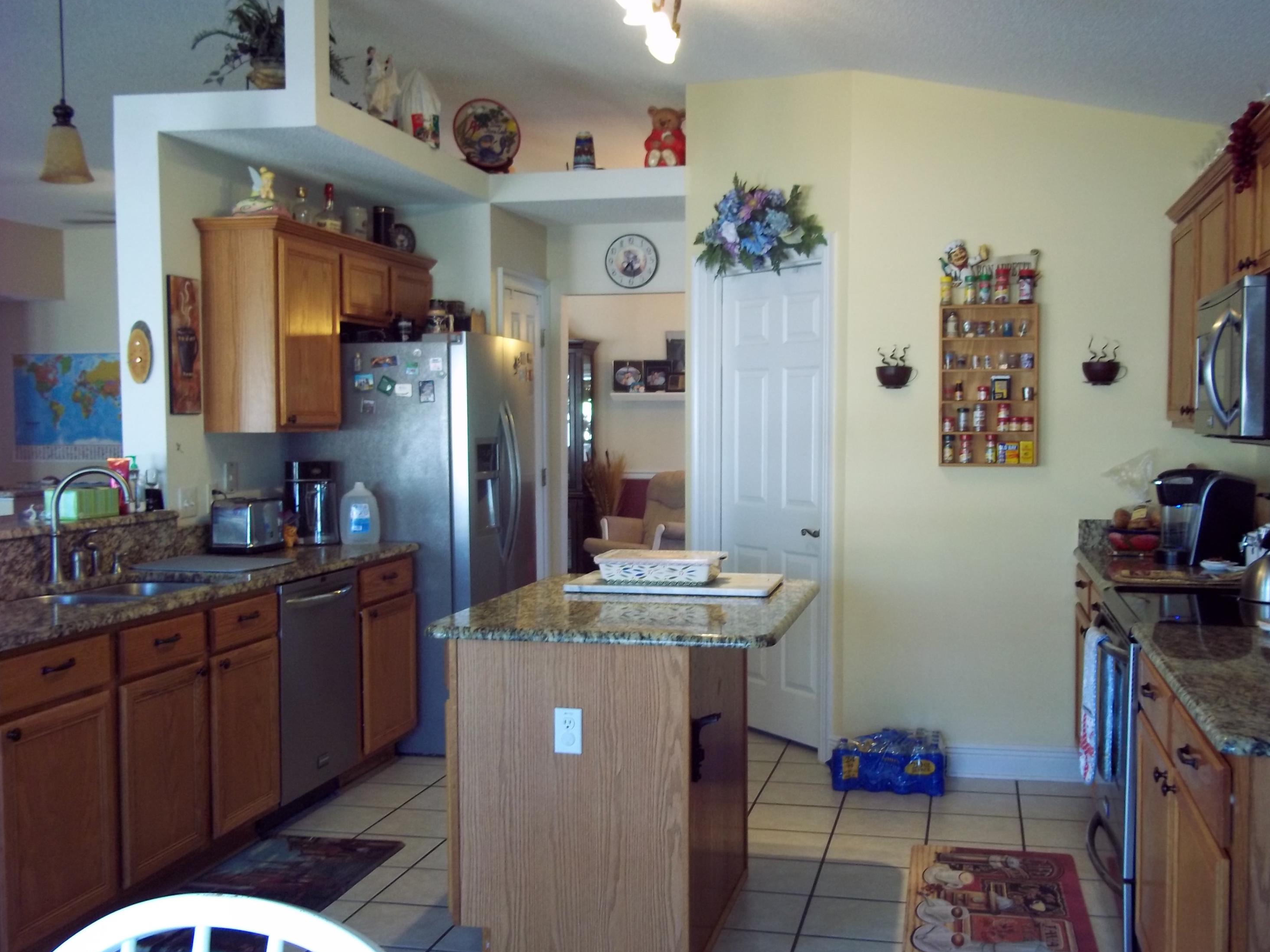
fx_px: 1357
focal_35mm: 37
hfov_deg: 50.1
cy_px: 486
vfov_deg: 38.7
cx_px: 645
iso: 160
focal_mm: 6.5
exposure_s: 1/20
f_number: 3.1
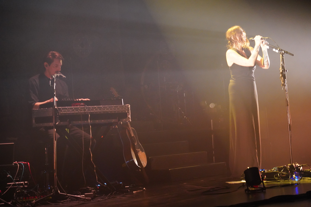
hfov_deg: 23.6
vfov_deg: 15.9
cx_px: 156
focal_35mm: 86
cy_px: 104
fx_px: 743
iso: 12800
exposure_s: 1/60
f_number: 4
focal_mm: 86
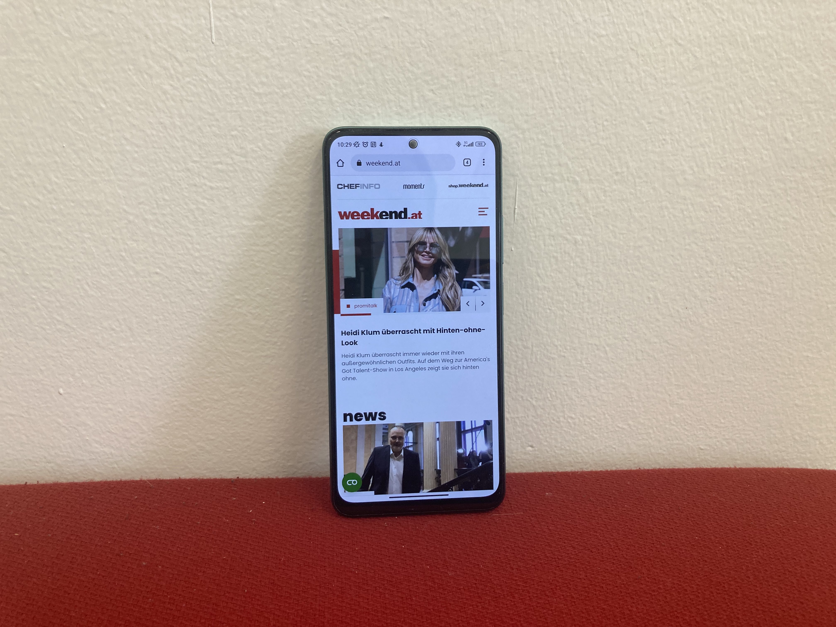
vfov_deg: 49.7
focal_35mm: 28
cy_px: 314
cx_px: 418
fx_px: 676
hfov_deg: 63.4
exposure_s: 1/100
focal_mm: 3.99
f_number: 1.8
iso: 80
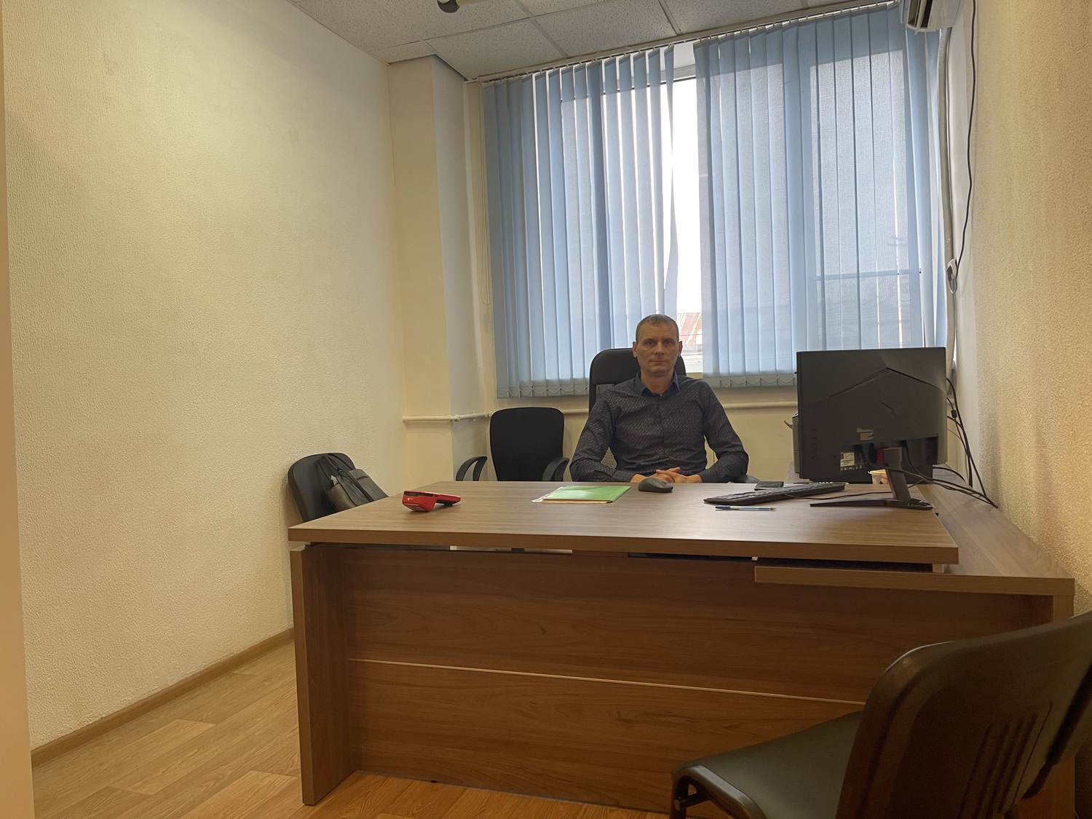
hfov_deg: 69.4
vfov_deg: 54.9
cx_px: 546
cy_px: 410
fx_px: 789
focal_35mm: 25
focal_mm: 5.1
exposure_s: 1/50
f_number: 1.6
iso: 80
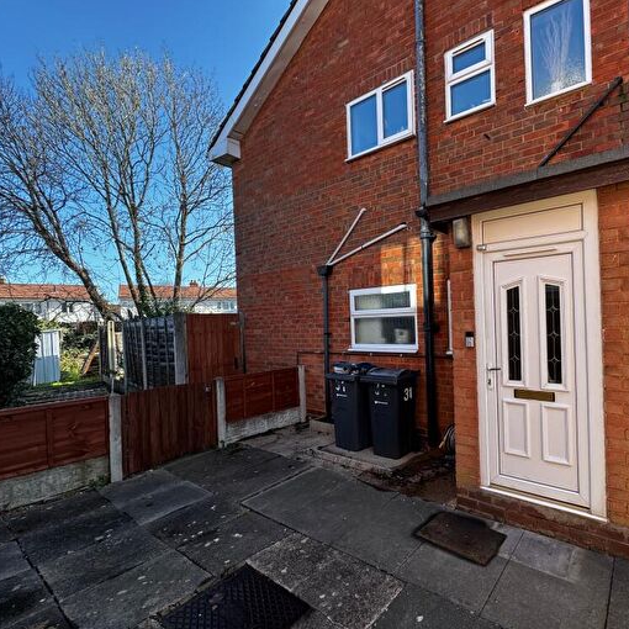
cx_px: 418
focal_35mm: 17
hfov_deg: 81.2
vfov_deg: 84.0
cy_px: 321
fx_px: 349
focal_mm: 2.22
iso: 40
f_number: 2.2
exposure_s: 1/272
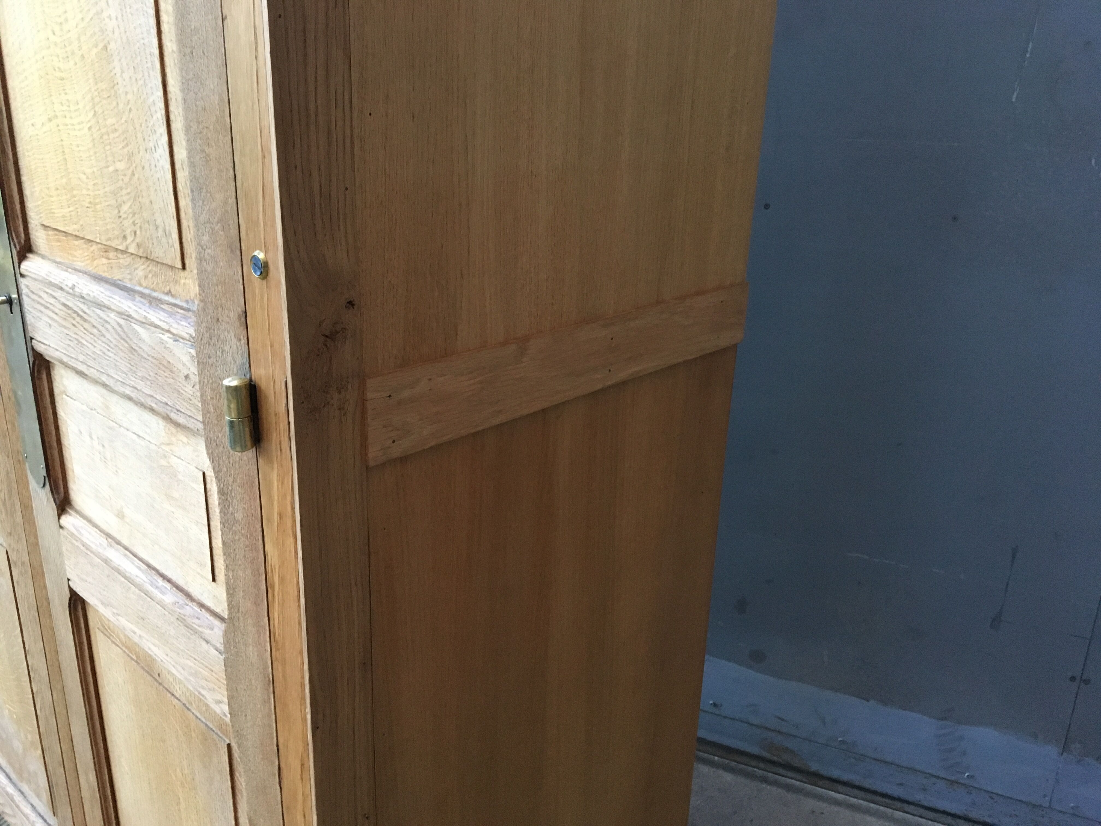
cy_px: 413
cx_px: 550
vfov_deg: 48.2
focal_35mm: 29
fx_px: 922
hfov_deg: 61.7
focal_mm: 4.15
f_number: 2.2
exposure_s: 1/25
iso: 200
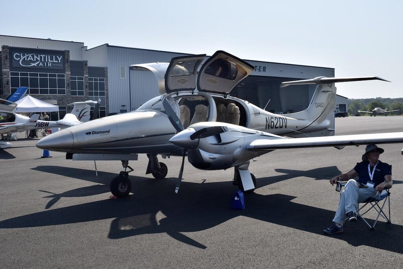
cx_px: 202
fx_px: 437
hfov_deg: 49.5
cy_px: 134
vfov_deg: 34.2
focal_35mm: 39
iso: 400
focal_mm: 26
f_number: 14
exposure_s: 1/800
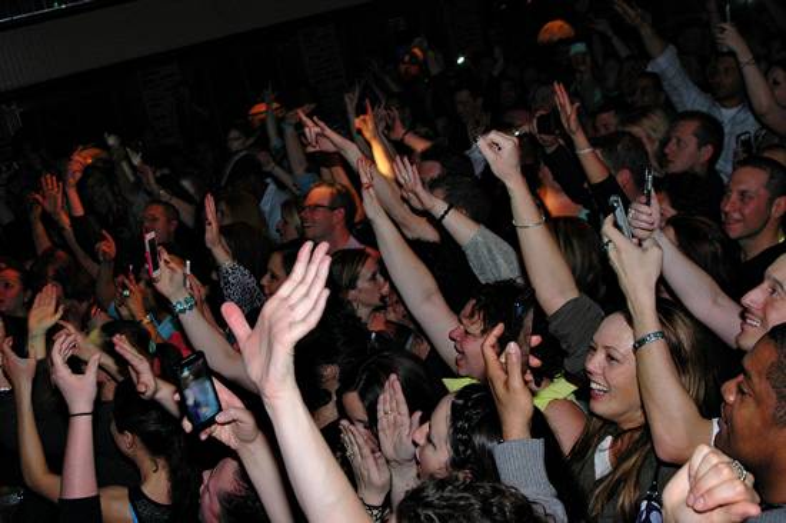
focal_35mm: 42
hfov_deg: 46.4
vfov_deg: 31.9
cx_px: 393
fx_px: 916
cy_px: 262
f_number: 5
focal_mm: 28
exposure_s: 1/60
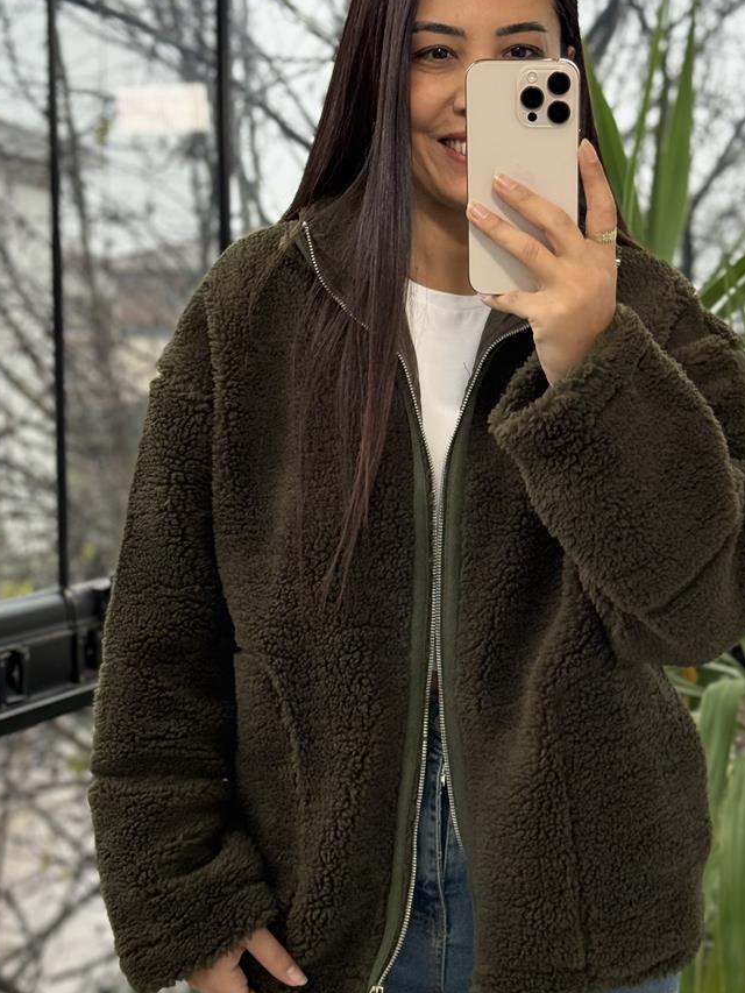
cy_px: 578
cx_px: 515
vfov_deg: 26.0
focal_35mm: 75
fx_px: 2152
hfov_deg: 19.6
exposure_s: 1/115
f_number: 1.78
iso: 125
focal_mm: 6.76
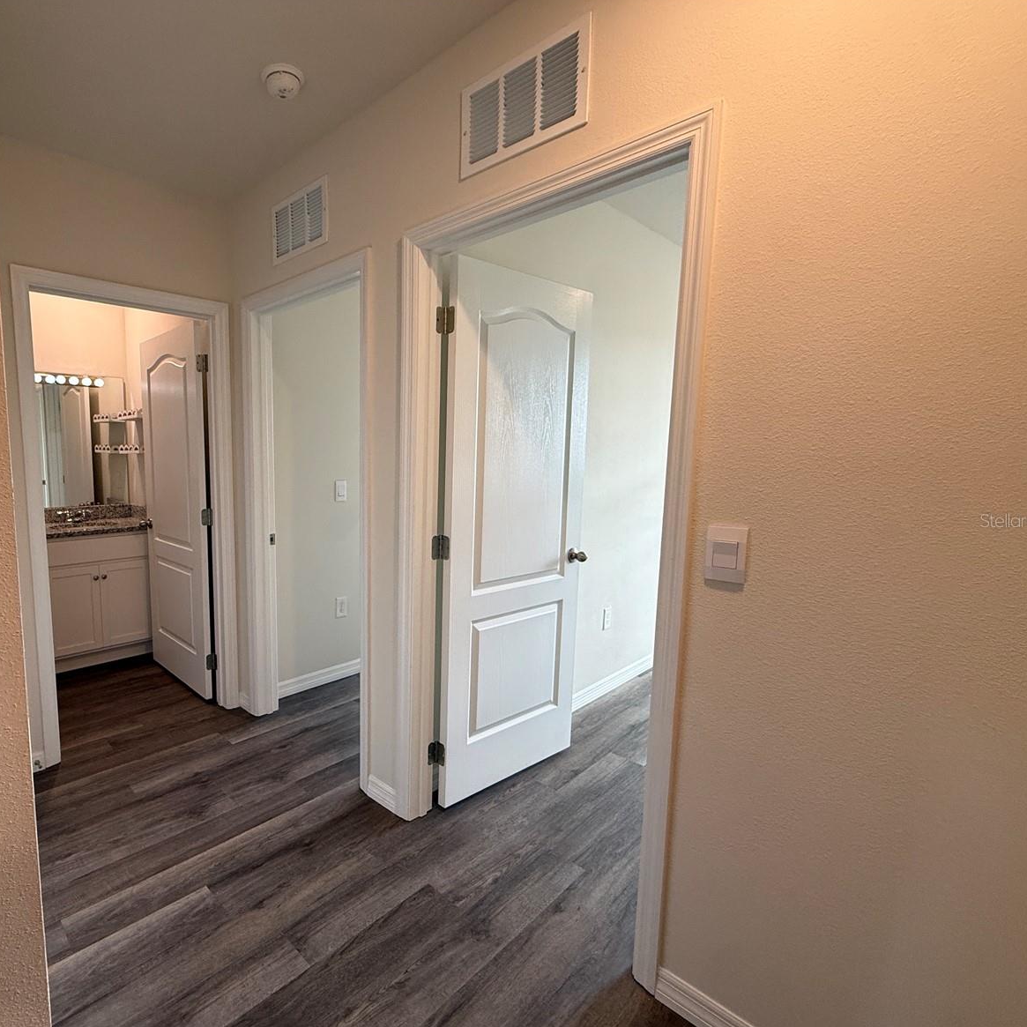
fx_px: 571
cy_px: 520
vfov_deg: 84.0
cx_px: 358
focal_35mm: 17
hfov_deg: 81.6
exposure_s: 1/120
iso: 200
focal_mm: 2.22
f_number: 2.2
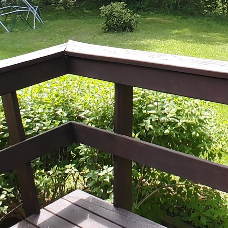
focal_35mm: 61
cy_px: 16
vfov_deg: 27.0
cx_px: 185
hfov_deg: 27.6
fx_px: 455
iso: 50
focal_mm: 1.78
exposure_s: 1/161
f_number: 1.9
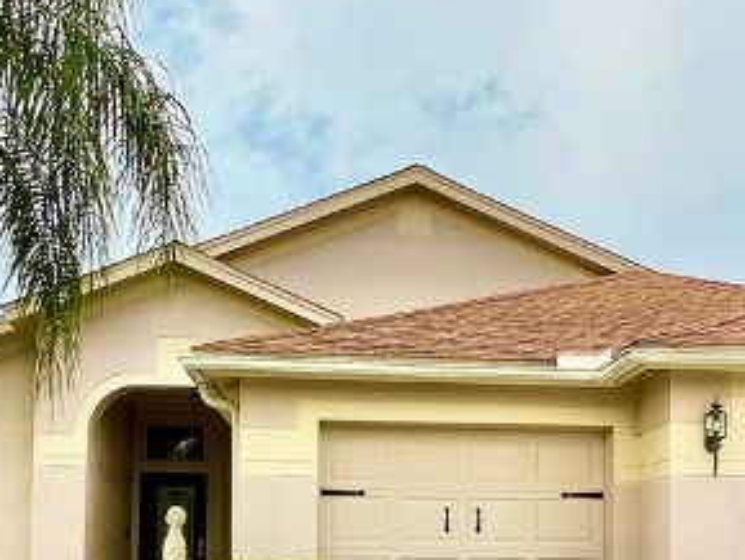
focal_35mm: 46
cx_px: 436
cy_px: 503
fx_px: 990
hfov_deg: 41.1
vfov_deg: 30.2
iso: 32
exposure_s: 1/368
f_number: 1.8
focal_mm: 1.57
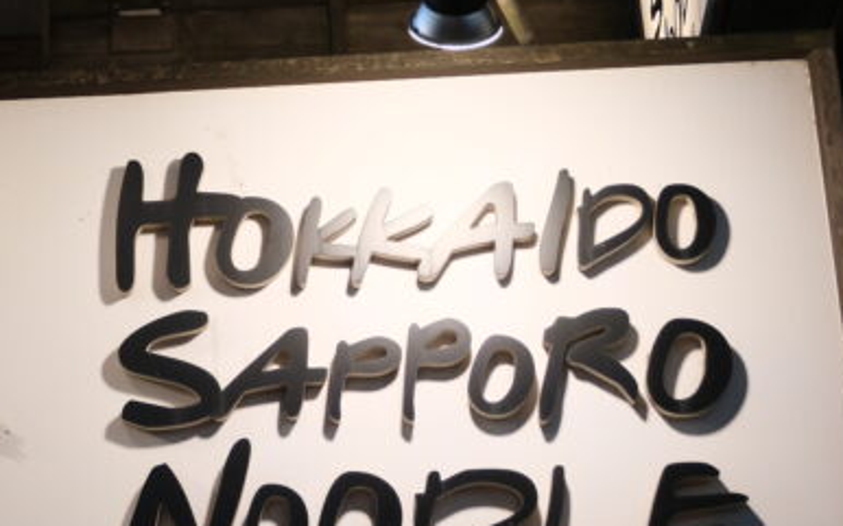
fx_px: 2297
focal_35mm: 100
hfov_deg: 19.3
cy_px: 91
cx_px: -245
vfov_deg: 13.0
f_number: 3.5
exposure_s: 1/100
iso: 800
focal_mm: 24.8
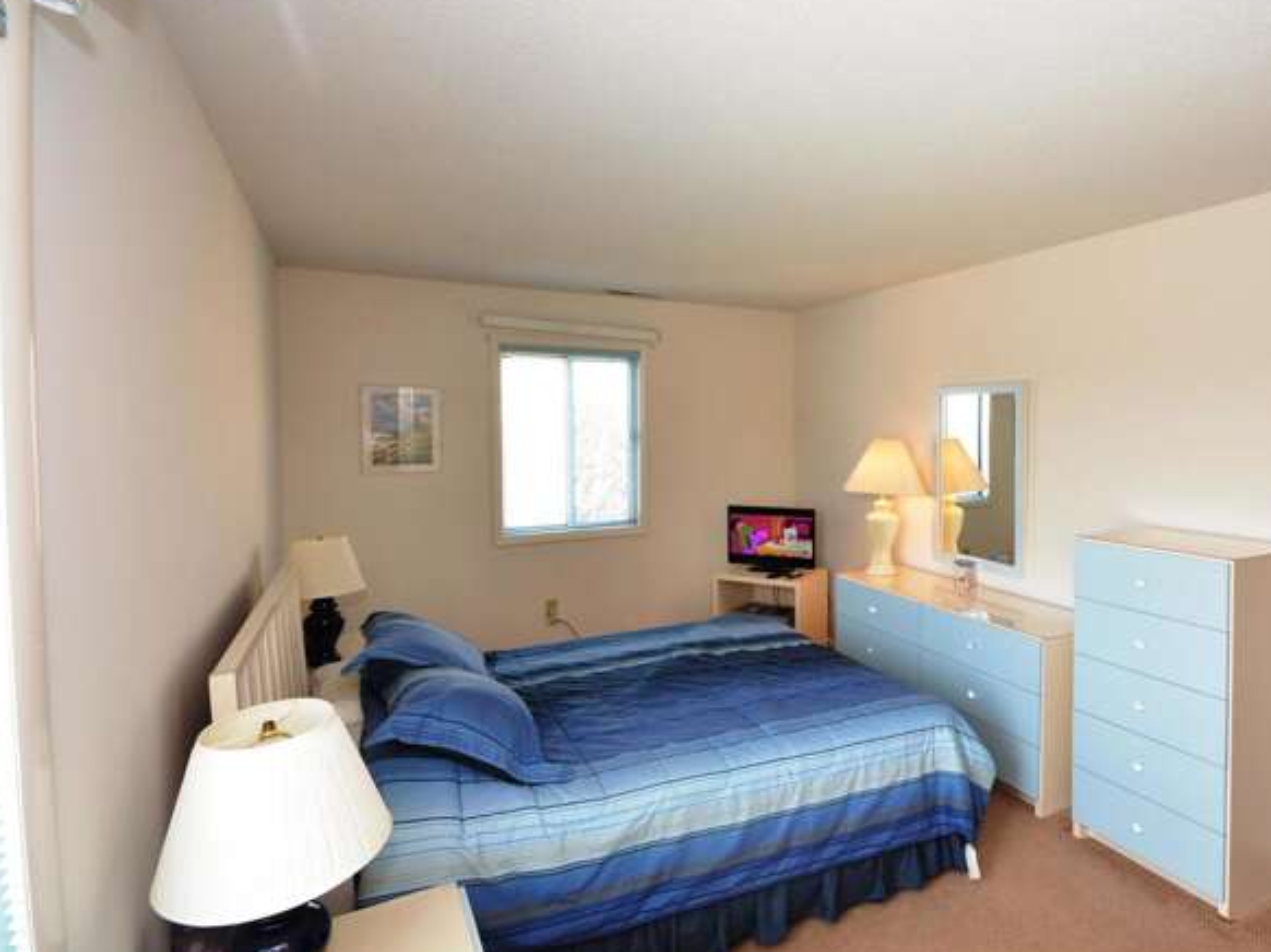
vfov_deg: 68.6
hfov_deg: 82.7
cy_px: 456
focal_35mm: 19
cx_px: 810
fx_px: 697
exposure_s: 1/60
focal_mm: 10
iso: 1000
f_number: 7.1
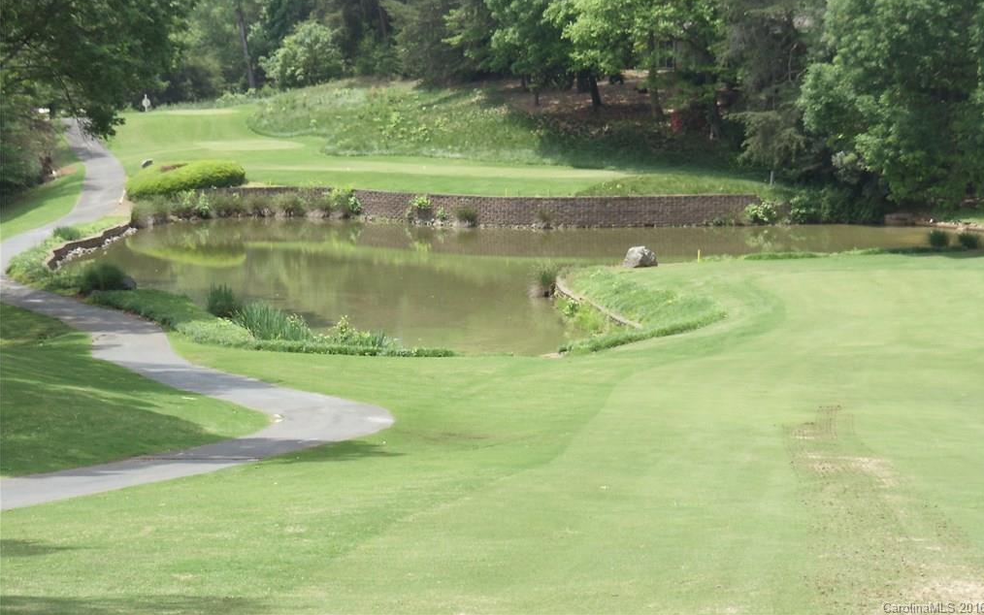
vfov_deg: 10.8
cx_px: 496
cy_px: 243
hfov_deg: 17.2
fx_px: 3245
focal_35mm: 121
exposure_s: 1/320
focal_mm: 15.35
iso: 100
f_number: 4.8
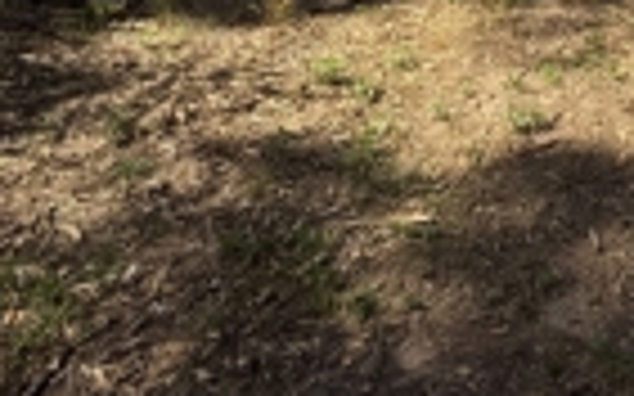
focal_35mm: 42
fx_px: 725
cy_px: -220
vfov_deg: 23.4
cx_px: 670
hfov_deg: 39.9
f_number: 2.2
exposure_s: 1/709
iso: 50
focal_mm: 2.22
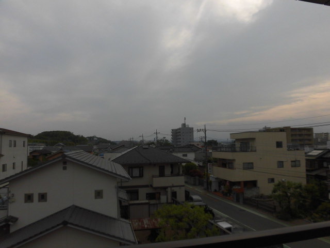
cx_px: 165
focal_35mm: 24
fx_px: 229
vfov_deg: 56.8
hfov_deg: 71.6
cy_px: 124
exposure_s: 1/250
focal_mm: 4.3
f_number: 7.8
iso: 100
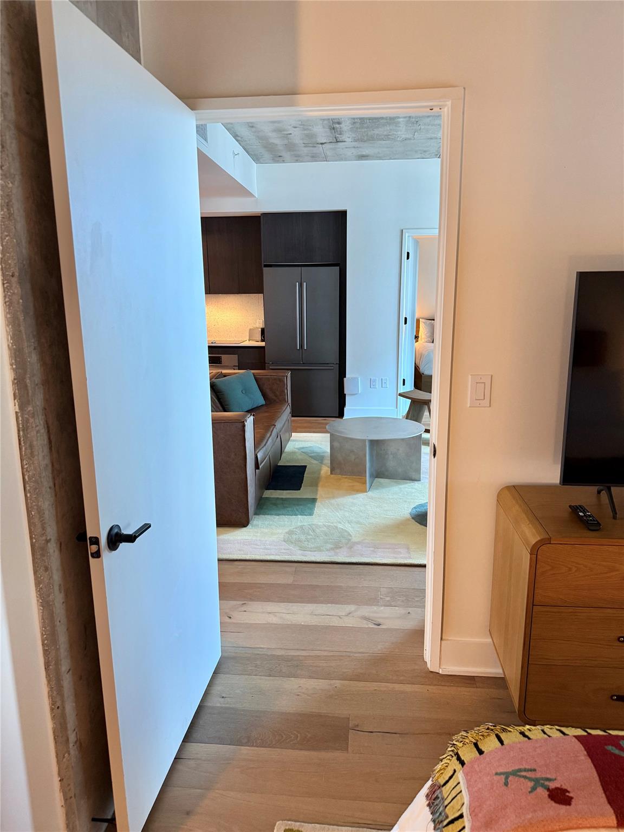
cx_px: 312
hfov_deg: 56.8
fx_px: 577
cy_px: 416
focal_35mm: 24
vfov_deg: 71.6
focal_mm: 6.76
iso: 250
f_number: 1.78
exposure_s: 1/60
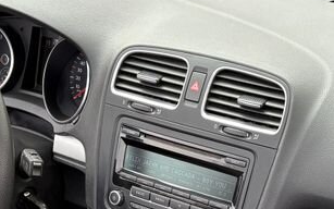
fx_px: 838
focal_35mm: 92
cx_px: 173
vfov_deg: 13.4
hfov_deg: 22.6
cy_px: 314
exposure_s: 1/365
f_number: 1.6
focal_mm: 5.96
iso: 50
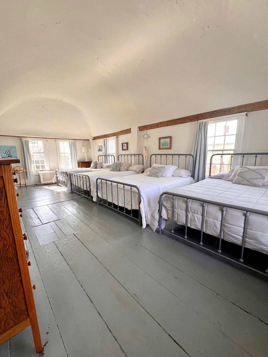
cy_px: 178
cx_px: 134
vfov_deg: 106.2
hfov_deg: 89.9
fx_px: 134
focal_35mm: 13
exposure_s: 1/99
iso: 64
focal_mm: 1.57
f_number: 1.8
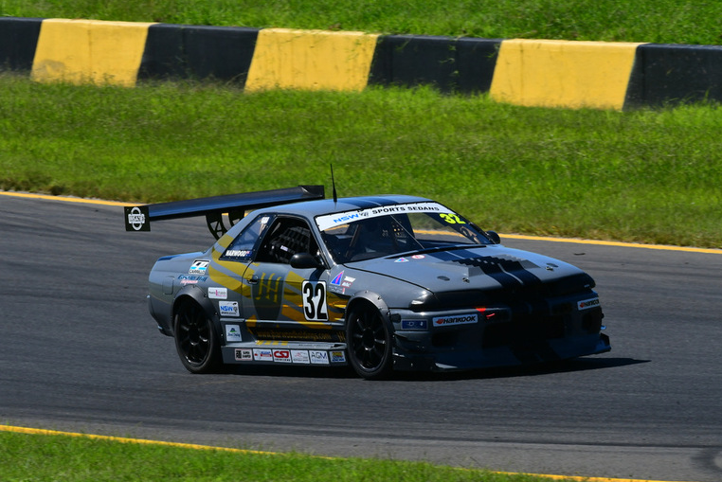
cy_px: 242
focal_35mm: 504
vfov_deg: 2.7
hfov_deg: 4.1
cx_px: 349
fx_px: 10113
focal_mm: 320
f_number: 14
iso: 500
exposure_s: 1/640
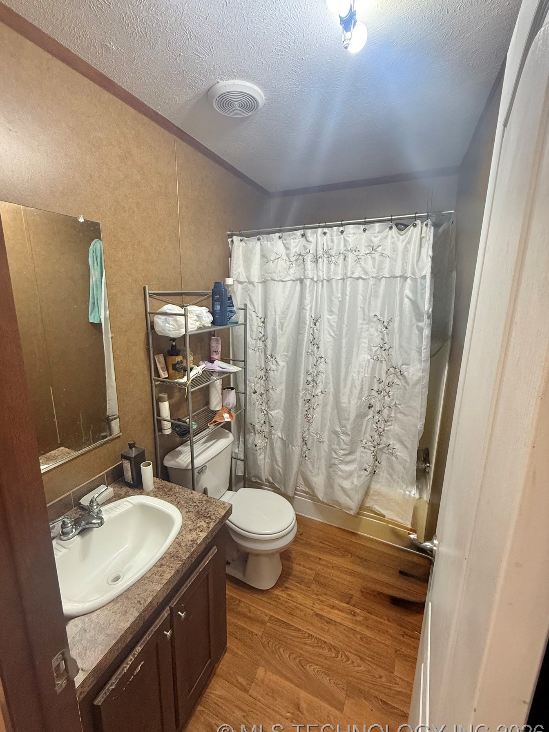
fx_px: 317
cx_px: 256
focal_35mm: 15
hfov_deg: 81.6
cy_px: 364
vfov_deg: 98.2
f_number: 2.2
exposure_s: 1/60
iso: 250
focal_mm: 2.22
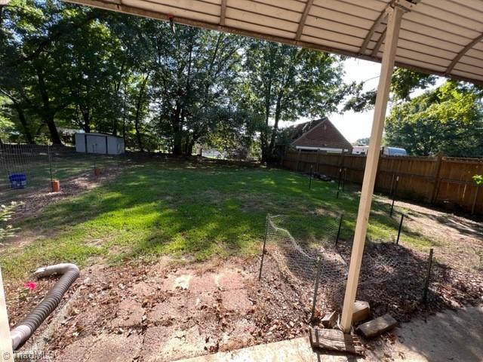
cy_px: 181
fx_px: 181
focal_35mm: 13
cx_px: 242
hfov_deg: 106.2
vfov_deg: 89.9
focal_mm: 1.57
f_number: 1.8
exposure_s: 1/159
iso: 32
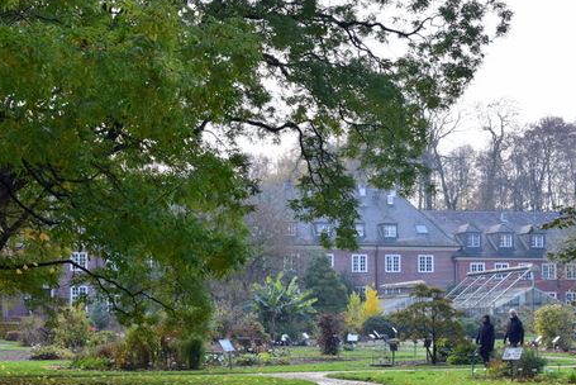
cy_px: 304
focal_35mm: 66
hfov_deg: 30.4
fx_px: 1055
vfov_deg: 20.5
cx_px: 223
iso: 400
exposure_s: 1/160
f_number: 9
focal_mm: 25
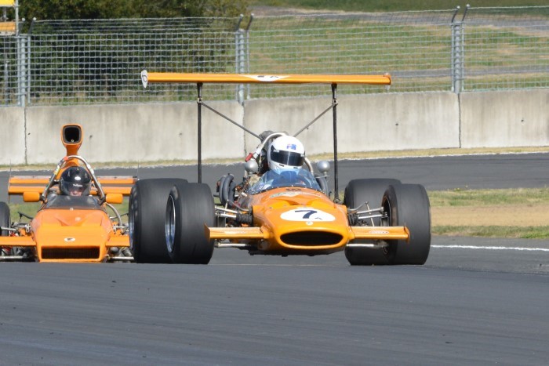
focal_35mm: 315
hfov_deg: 6.5
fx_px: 4804
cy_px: 183
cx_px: 274
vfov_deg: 4.4
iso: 640
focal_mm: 210
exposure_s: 1/1000
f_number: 11
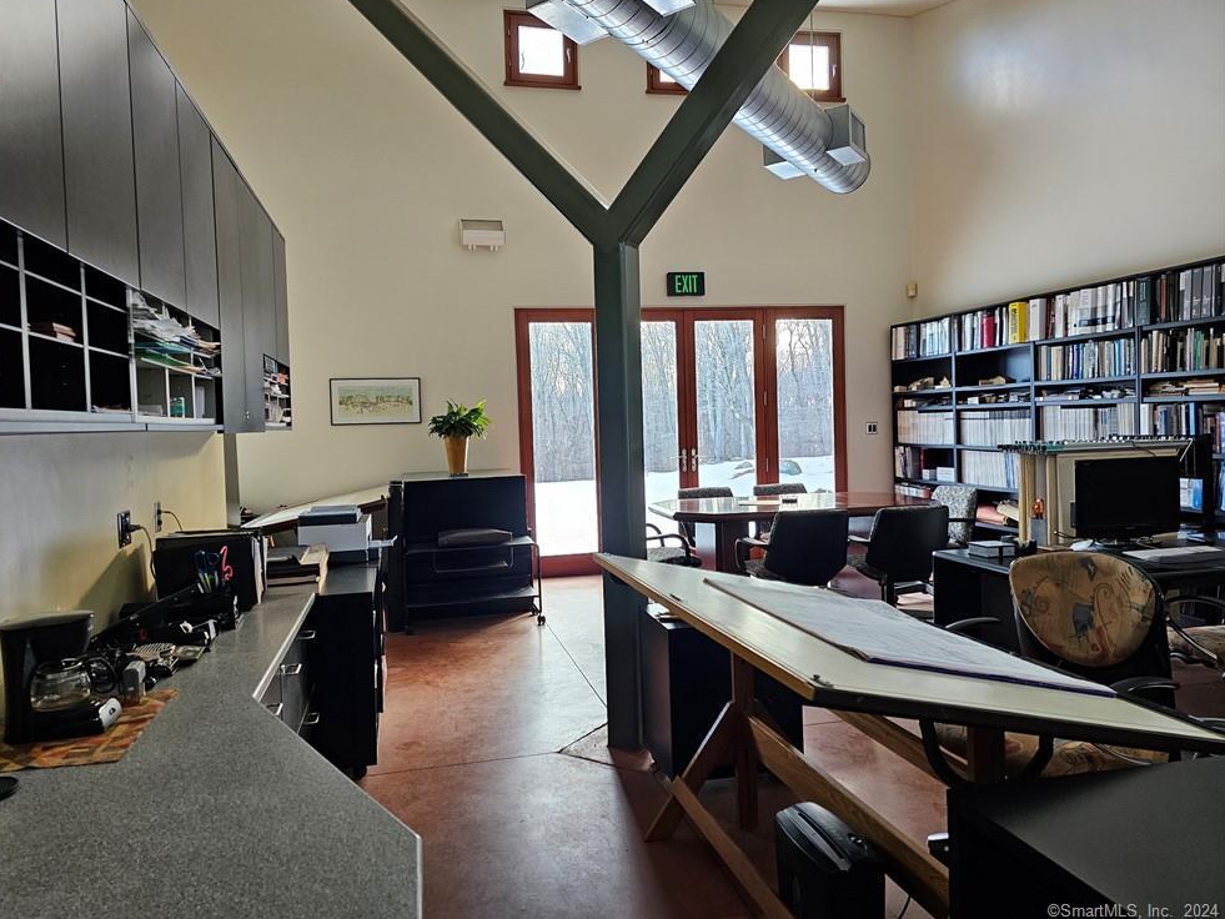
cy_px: 443
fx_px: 849
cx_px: 588
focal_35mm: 24
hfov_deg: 71.6
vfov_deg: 56.8
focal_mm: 6.3
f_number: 1.7
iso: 160
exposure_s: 1/120
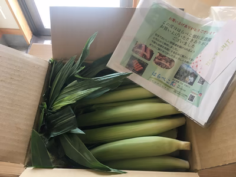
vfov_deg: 48.2
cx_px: 118
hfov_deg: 61.7
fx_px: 198
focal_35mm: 29
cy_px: 88
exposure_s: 1/30
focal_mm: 4.15
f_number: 2.2
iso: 25
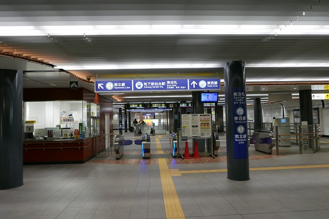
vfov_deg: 53.2
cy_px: 110
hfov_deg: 73.7
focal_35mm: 24
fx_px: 219
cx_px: 164
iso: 400
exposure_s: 1/125
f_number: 2.5
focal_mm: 10.9
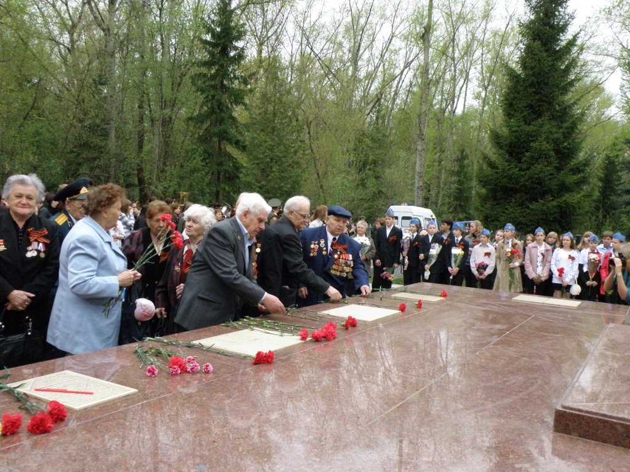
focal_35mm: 33
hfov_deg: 55.4
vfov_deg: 42.9
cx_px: 315
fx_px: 601
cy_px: 236
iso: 320
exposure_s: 1/640
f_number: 3.1
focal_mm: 6.02
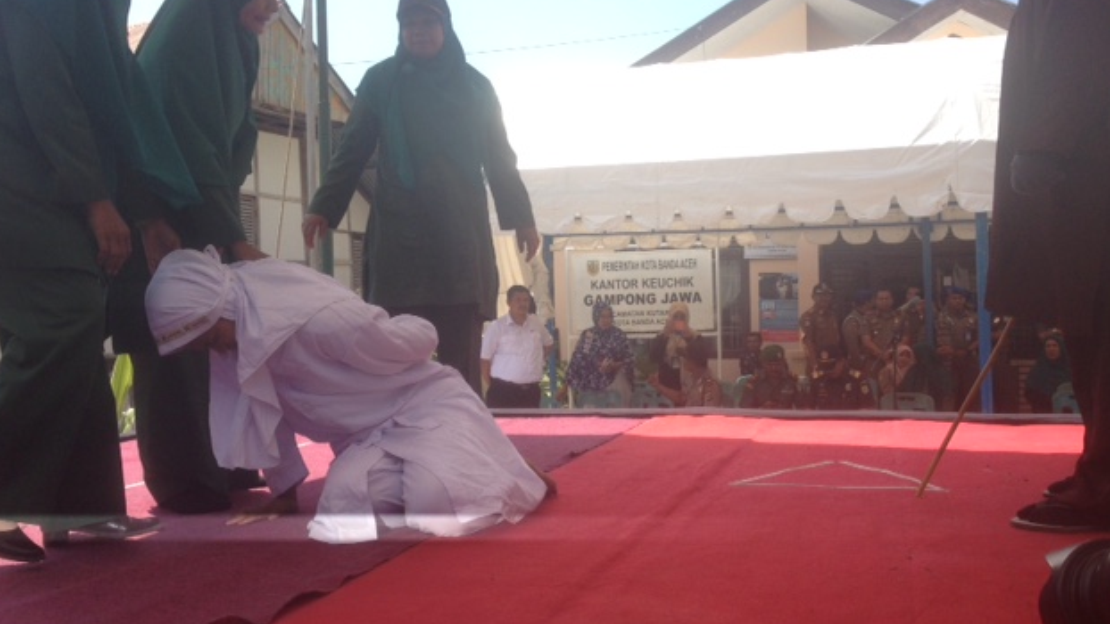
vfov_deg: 32.0
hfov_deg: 54.0
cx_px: 559
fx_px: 1089
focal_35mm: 37
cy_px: 316
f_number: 2.4
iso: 50
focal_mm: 4.12
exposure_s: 1/809
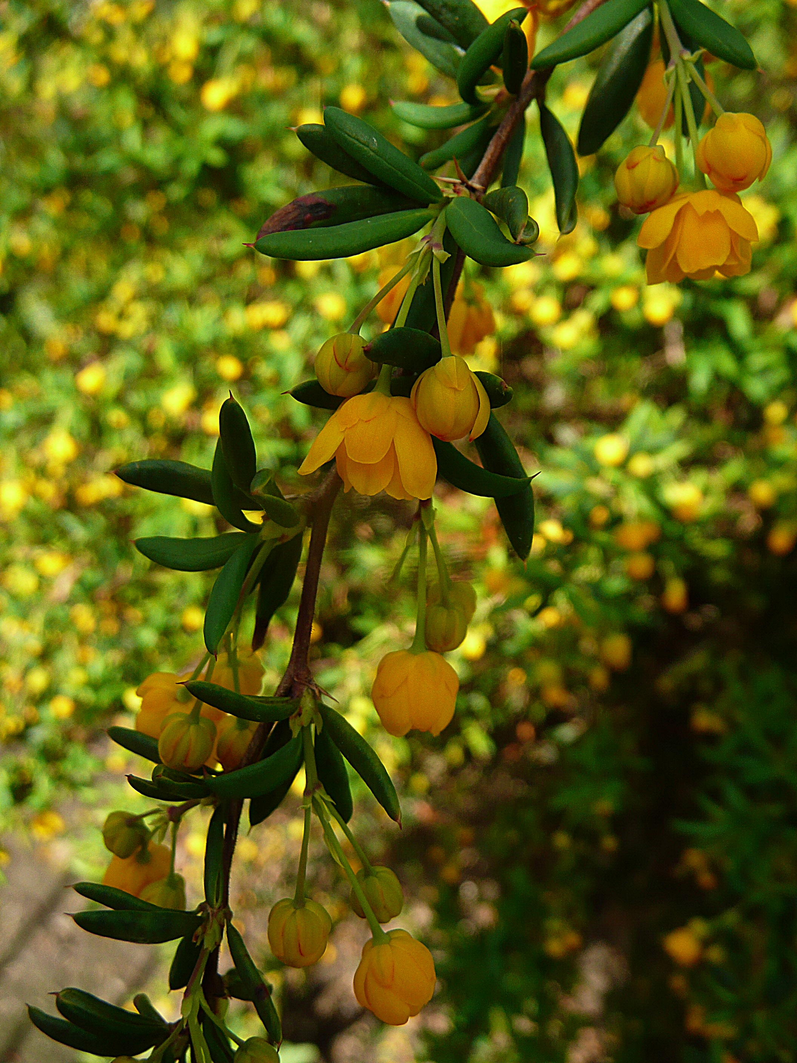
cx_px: 398
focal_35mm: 28
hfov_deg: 49.7
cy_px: 532
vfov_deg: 63.4
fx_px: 860
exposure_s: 1/400
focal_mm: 4.6
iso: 100
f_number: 3.3
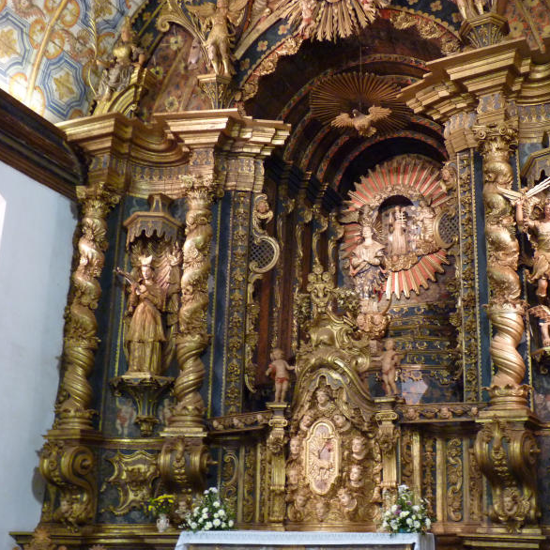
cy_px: 276
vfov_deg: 40.9
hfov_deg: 40.4
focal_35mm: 41
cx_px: 365
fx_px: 737
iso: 400
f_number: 3
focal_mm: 6
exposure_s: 1/6
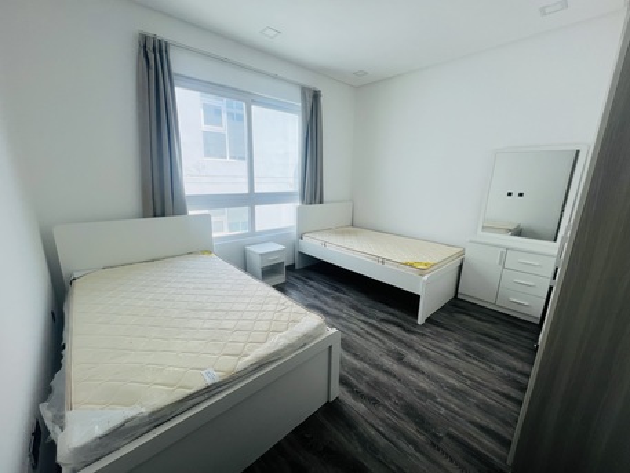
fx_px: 237
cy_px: 236
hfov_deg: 106.2
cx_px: 315
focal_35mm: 13
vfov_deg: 89.9
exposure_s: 1/174
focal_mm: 1.57
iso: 32
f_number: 1.8
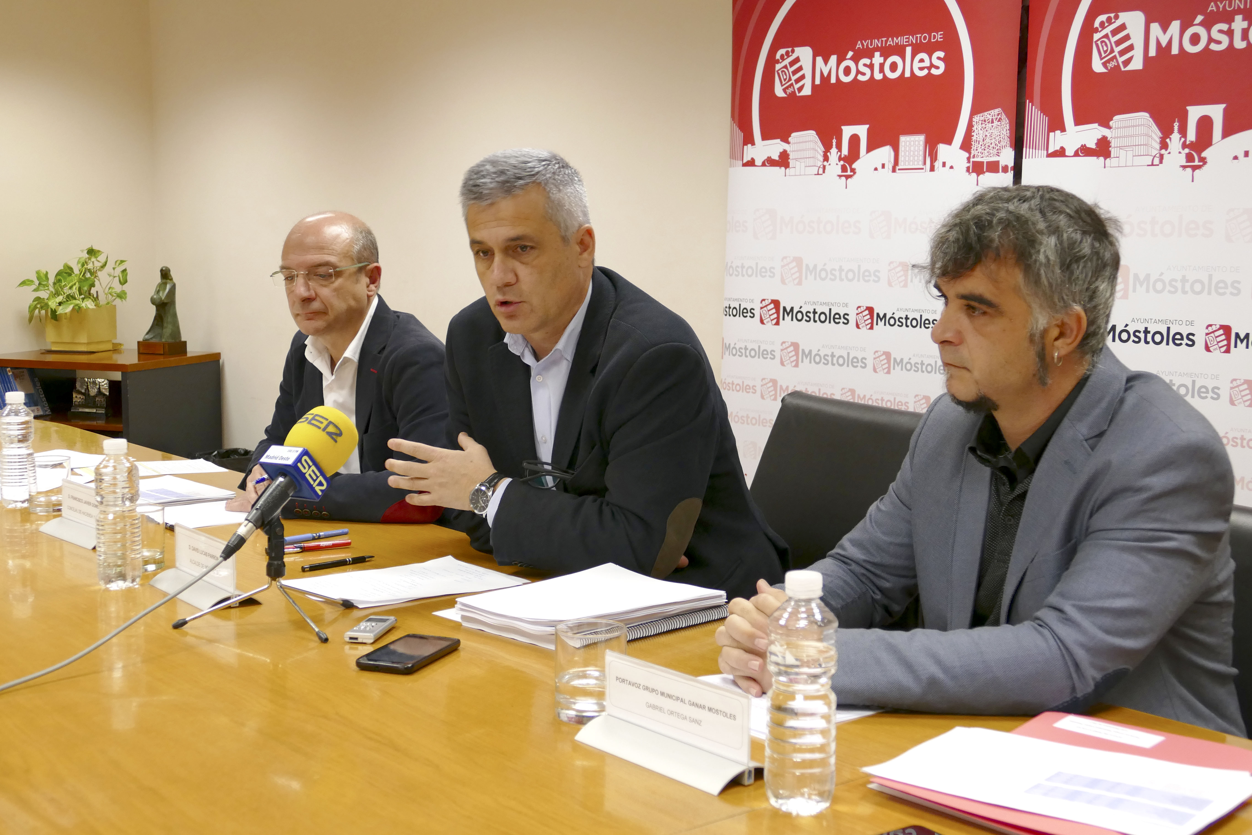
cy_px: 418
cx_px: 626
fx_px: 1600
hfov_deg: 42.7
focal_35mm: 46
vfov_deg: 29.2
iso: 500
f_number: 3.2
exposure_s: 1/80
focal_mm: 16.74
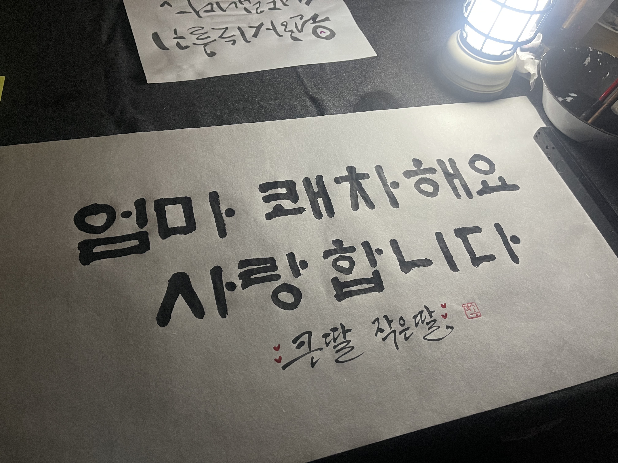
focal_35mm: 25
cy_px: 232
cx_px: 309
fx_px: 446
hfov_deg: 69.4
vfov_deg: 54.9
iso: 400
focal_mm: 5.1
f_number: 1.6
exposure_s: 1/60
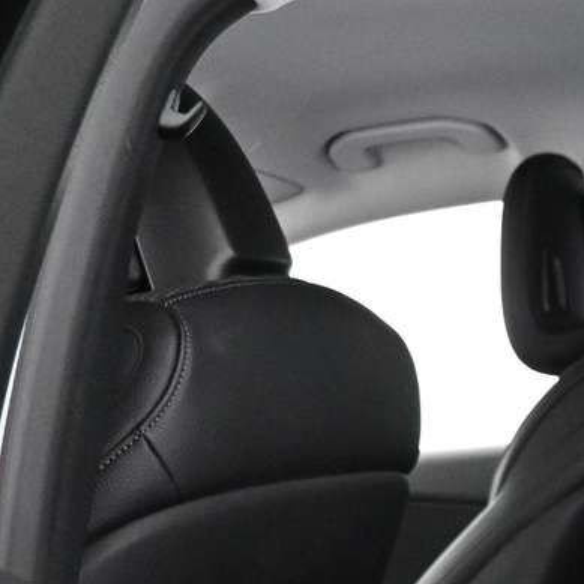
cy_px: 641
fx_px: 1622
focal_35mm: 85
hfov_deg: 16.2
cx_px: 1132
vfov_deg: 19.5
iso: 4000
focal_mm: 16
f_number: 3.5
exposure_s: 1/50
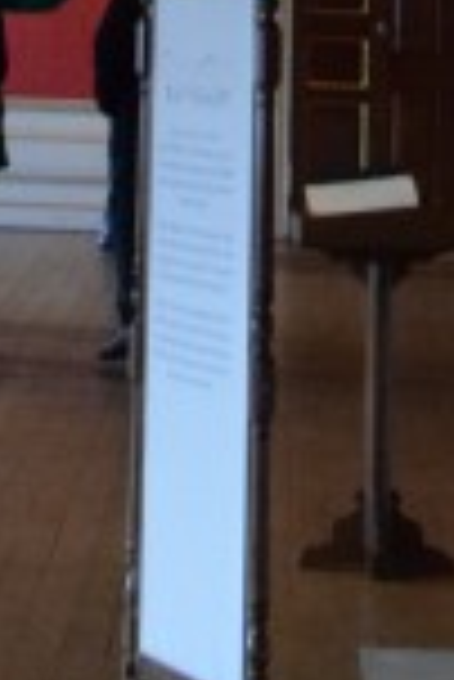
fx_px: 3831
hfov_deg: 6.8
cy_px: -1351
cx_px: 18
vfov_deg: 8.5
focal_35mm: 203
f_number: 3.8
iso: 3600
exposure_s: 1/60
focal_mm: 20
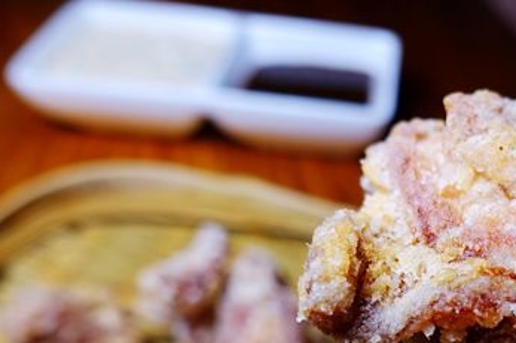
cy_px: 286
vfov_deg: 29.0
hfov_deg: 41.1
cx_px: 437
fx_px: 645
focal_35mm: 45
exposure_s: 1/80
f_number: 3.2
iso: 125
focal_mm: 8.8
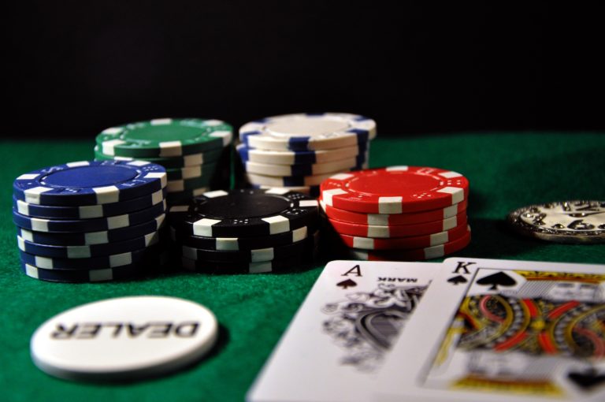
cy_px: 201
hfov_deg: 23.4
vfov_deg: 15.7
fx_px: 1460
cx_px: 302
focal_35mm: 87
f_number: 5
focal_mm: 58
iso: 1600
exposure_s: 1/80
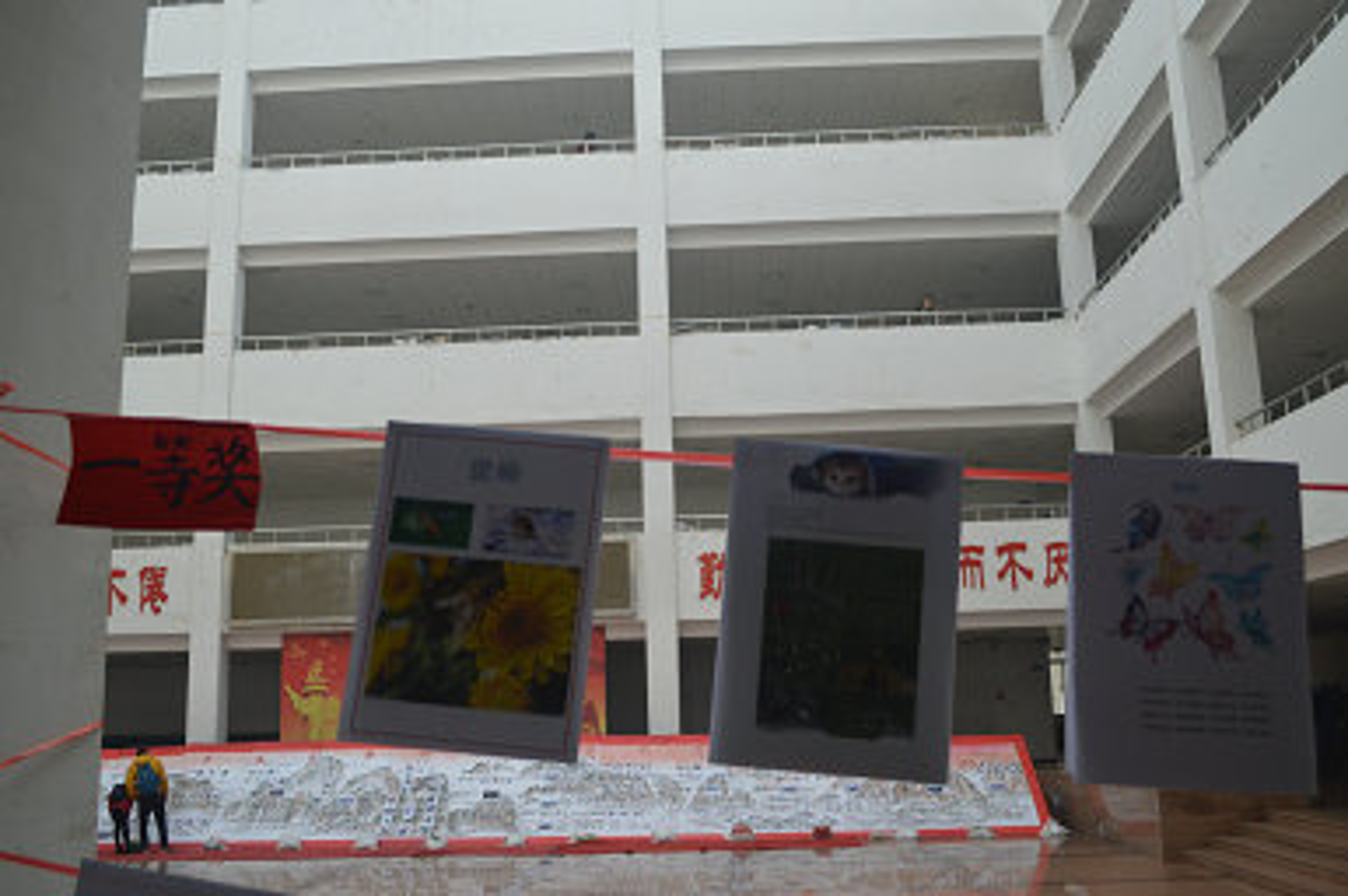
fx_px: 1235
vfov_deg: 39.9
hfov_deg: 57.3
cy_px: 448
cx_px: 674
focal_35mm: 33
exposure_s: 1/500
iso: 800
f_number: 4
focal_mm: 22
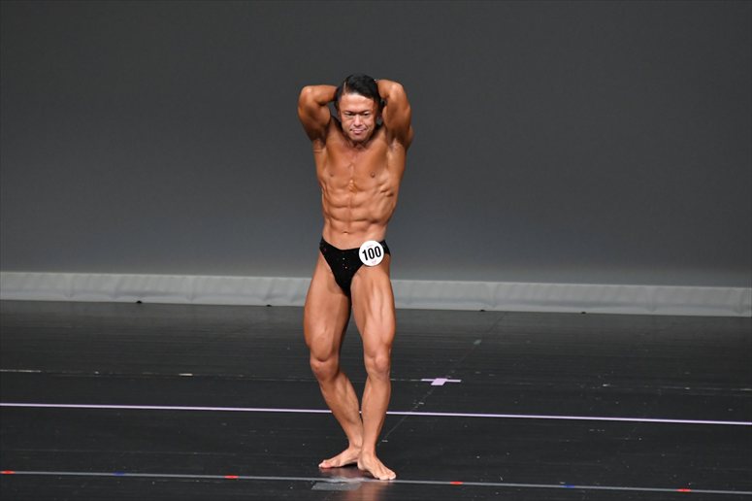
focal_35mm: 375
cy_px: 250
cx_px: 376
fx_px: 7830
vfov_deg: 3.7
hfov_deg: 5.5
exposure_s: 1/400
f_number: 5.6
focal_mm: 250
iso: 4000
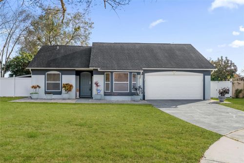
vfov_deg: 37.8
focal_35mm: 35
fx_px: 237
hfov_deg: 54.5
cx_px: 122
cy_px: 82
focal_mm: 35
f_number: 5
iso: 400
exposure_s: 1/4000
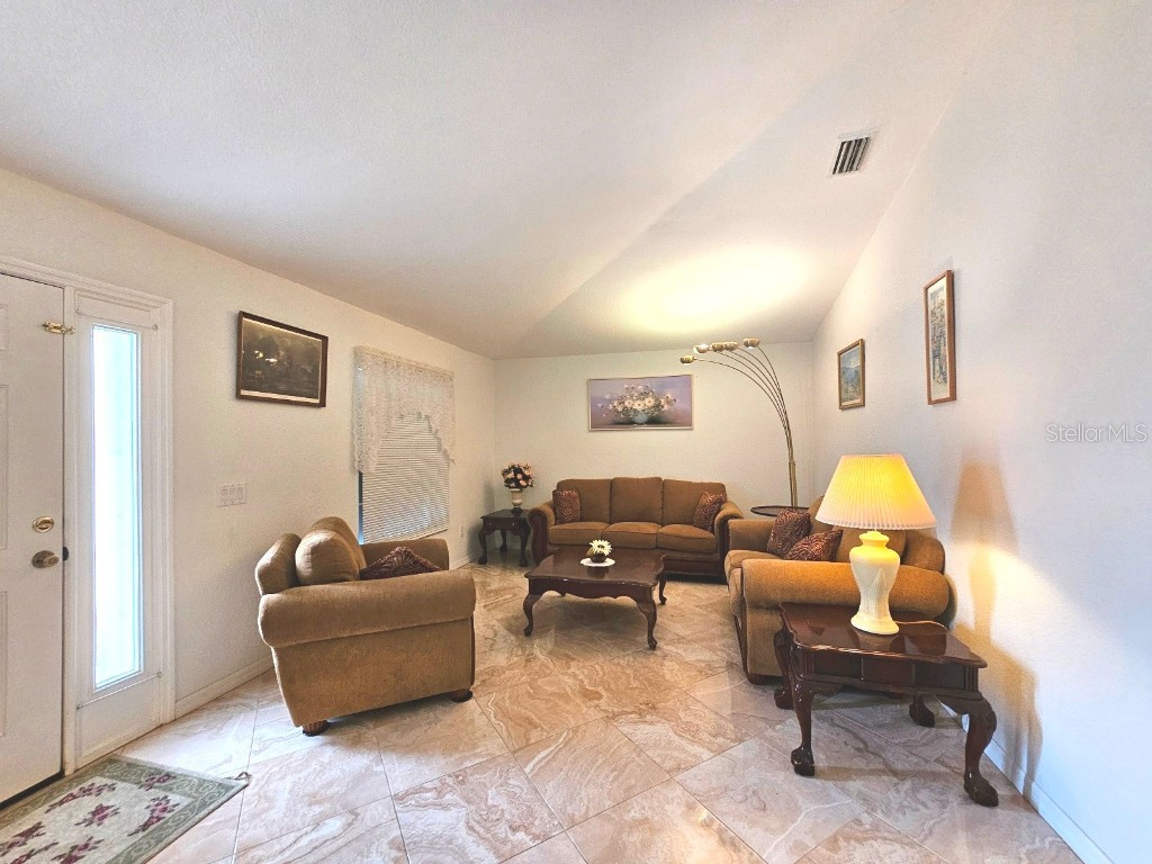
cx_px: 576
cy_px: 432
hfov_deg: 106.2
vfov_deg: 89.9
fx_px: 433
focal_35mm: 13
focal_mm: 2.2
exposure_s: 1/60.2
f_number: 2.2
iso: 250
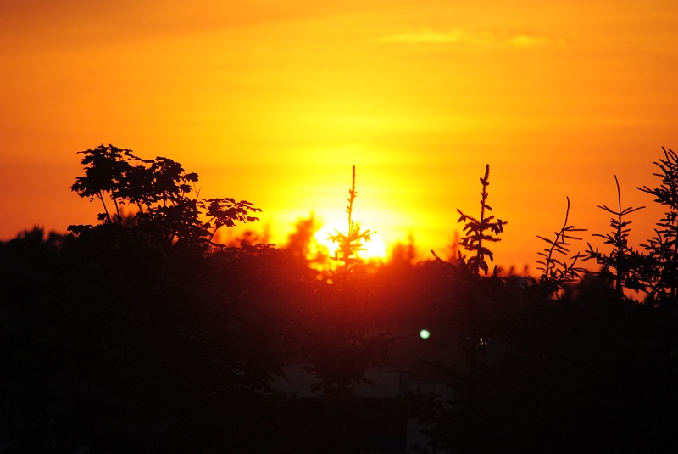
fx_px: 8482
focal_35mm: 450
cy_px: 227
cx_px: 339
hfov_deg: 4.6
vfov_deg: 3.1
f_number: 5.6
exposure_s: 1/320
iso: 200
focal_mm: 300
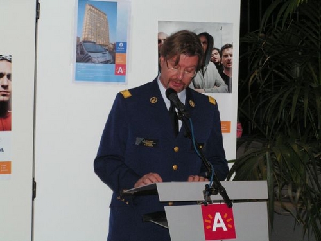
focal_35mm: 118
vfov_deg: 12.6
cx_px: 160
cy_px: 120
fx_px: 1094
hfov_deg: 16.7
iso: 200
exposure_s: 1/125
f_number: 3.2
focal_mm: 19.6
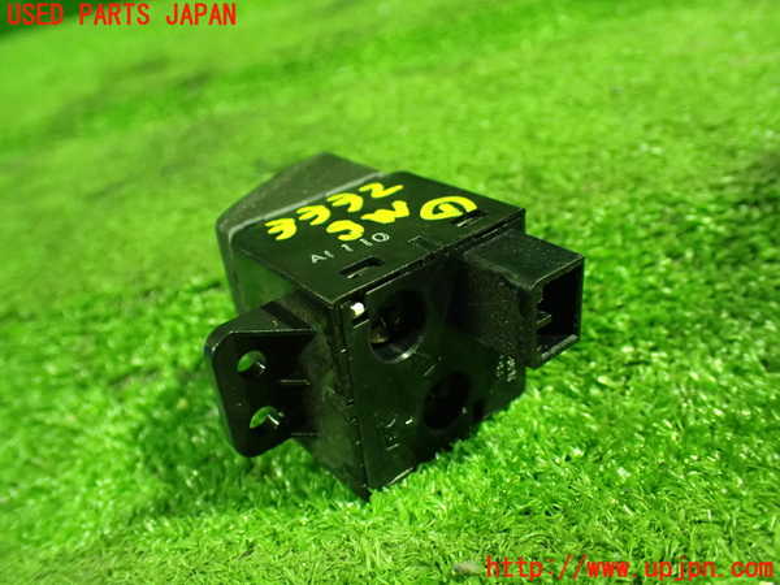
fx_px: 676
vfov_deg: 46.8
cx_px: 390
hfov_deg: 60.0
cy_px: 292
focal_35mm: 30
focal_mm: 5.4
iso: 1250
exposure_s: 1/30
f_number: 2.3
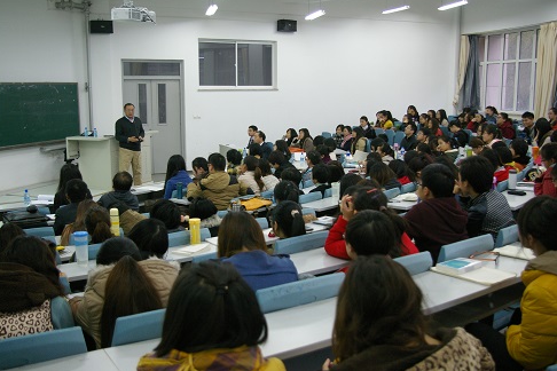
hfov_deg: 51.9
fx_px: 572
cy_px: 184
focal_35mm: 37
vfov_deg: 35.9
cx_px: 277
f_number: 4
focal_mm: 24
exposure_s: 1/20
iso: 800
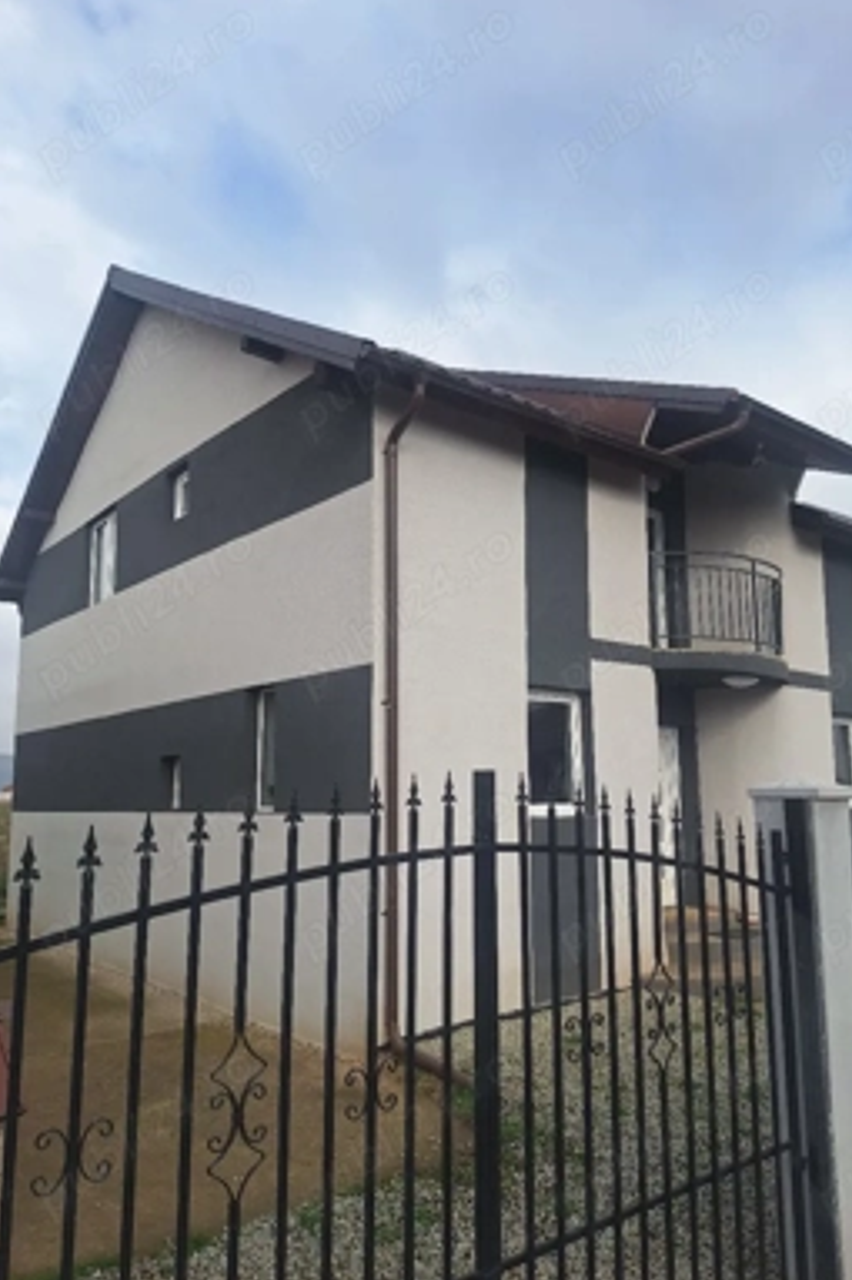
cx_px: 471
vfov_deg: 71.5
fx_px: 888
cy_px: 652
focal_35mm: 25
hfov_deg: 51.2
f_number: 1.8
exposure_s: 1/1429
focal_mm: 5.54
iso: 40
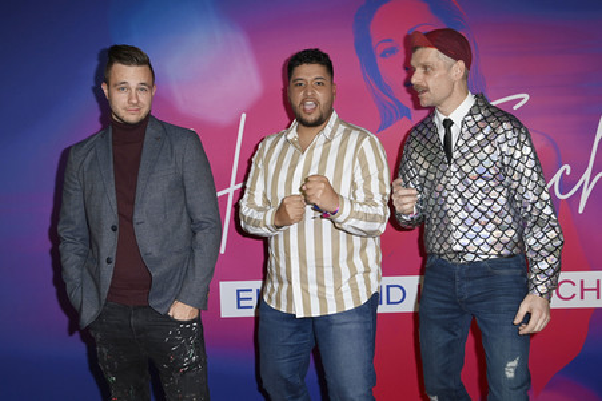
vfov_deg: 36.8
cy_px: 200
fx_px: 602
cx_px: 301
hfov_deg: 53.2
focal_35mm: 36
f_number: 5.6
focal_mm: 36
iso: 500
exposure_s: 1/250
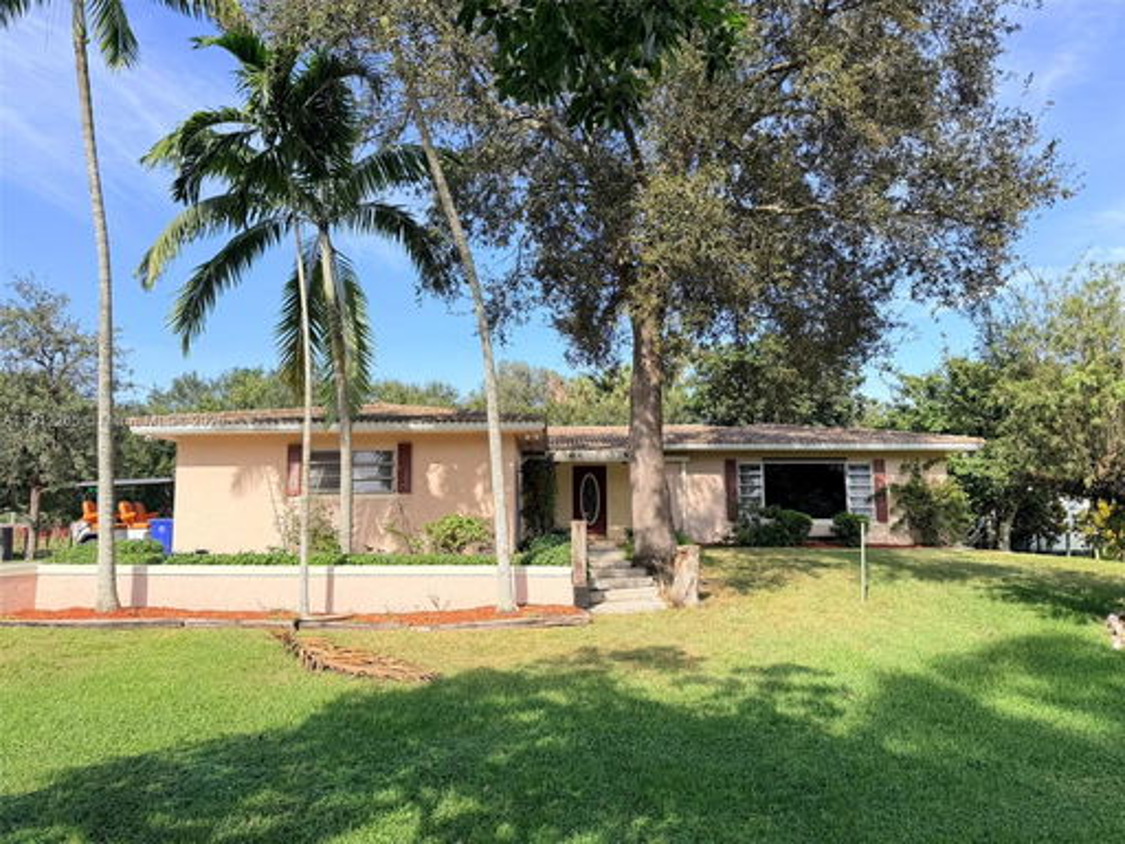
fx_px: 780
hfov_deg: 71.6
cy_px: 422
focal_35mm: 24
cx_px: 562
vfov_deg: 56.8
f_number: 1.78
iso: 100
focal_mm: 6.76
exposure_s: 1/1230
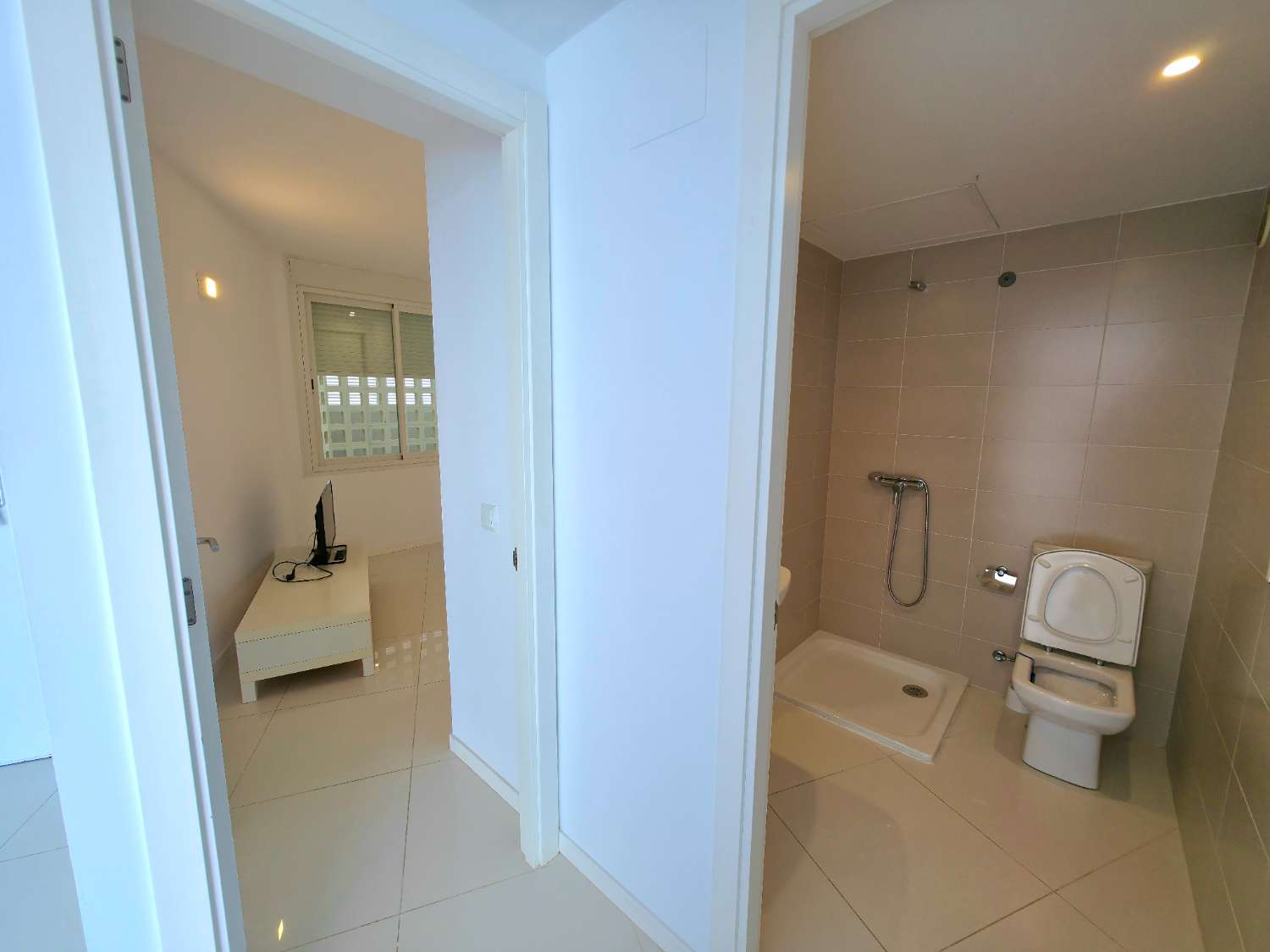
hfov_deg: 106.2
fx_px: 477
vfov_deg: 89.9
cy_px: 476
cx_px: 635
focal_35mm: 13
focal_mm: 2.2
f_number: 1.9
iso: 32
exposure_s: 1/50.3
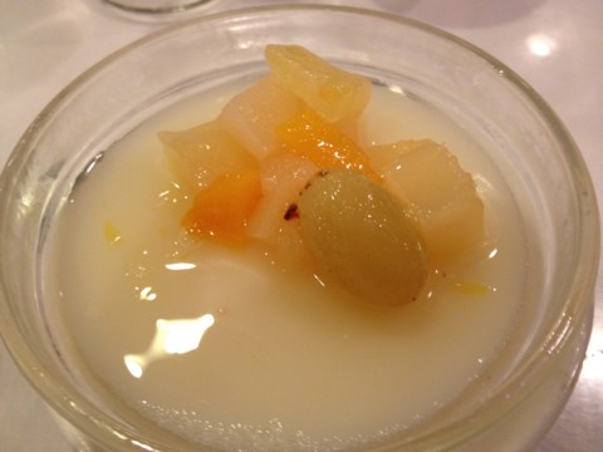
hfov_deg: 52.6
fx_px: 610
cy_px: 226
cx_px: 302
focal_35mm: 35
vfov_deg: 40.7
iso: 125
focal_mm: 4.28
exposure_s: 1/20
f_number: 2.4
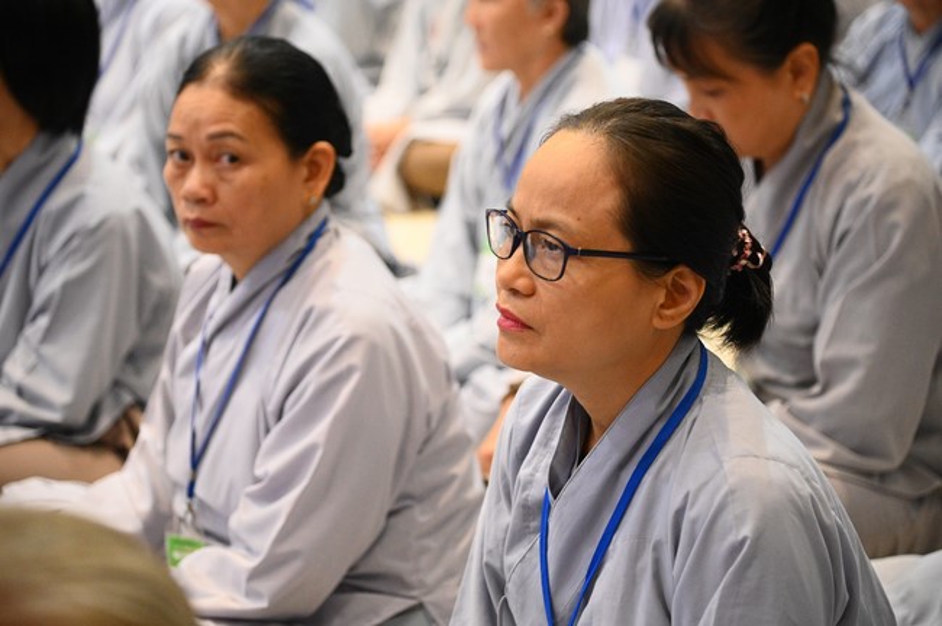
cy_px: 313
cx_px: 471
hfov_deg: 19.5
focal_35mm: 105
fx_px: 2745
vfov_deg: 13.0
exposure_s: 1/160
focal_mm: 105
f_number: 4
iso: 8000
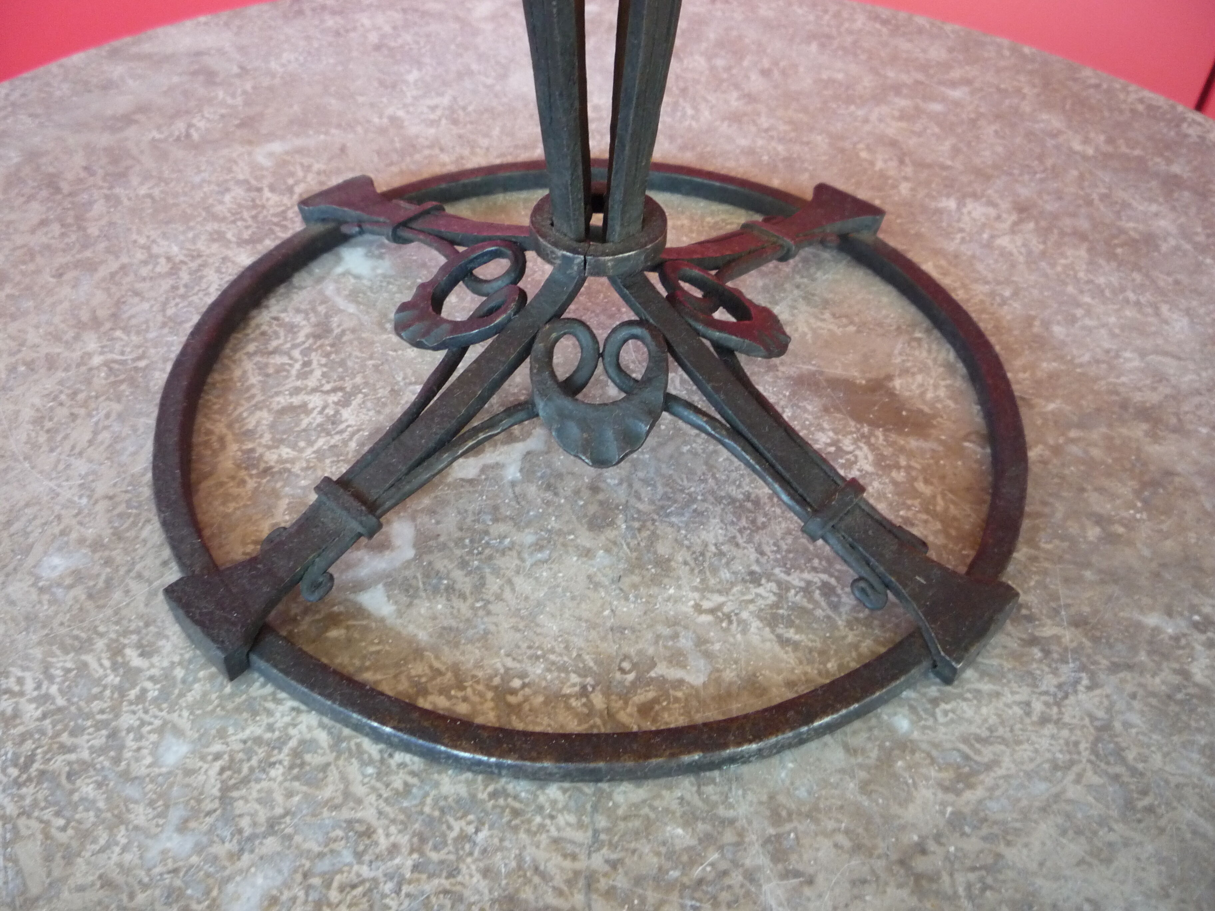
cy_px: 456
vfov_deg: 46.8
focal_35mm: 30
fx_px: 1053
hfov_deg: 60.0
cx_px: 608
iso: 320
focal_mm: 5.2
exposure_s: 1/30
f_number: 3.3
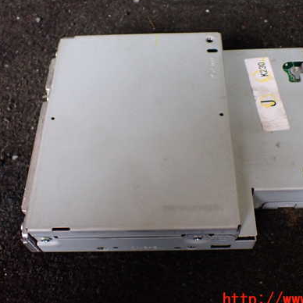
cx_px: 165
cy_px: 134
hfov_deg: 40.9
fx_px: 406
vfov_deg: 40.9
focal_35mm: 41
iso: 640
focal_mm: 5.4
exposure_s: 1/125
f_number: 2.3
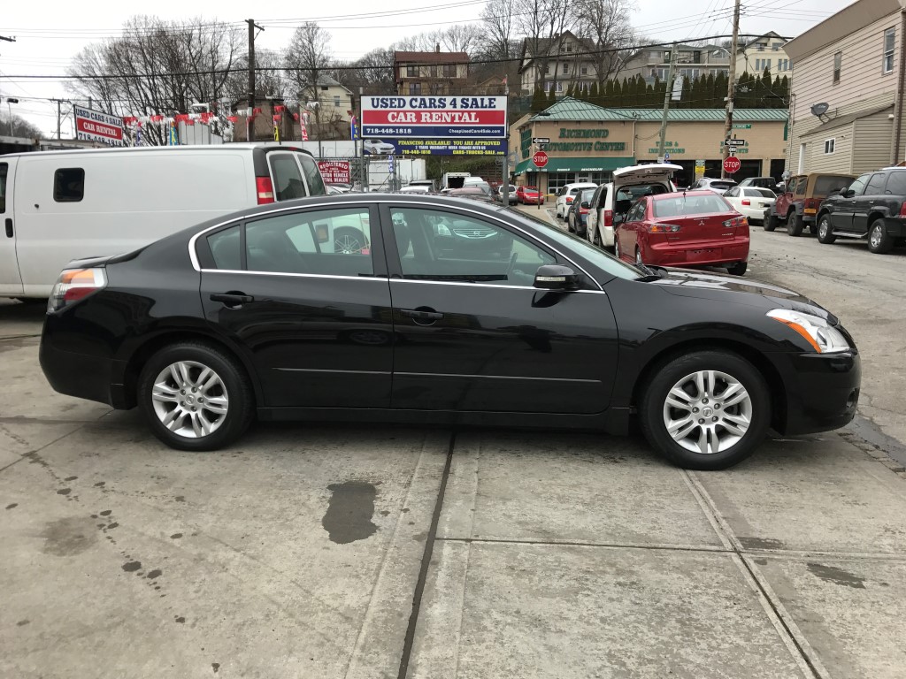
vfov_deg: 49.7
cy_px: 340
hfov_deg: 63.4
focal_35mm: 28
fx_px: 733
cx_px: 453
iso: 20
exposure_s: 1/948
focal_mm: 3.99
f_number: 1.8
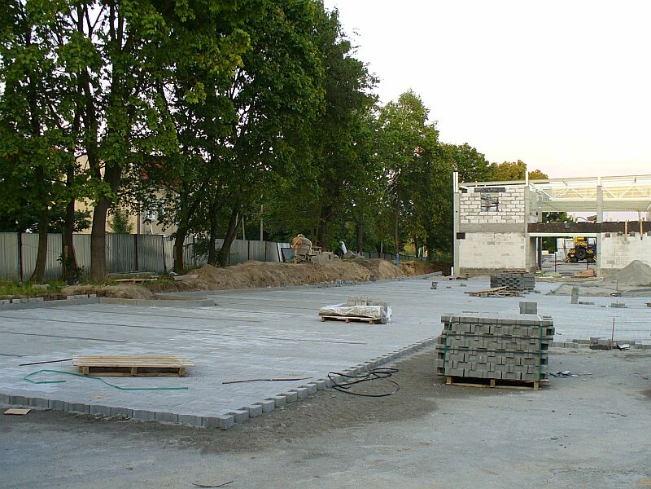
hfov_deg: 42.1
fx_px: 846
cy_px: 244
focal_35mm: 45
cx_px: 326
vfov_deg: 32.2
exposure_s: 1/60
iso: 80
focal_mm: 6.1
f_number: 2.8
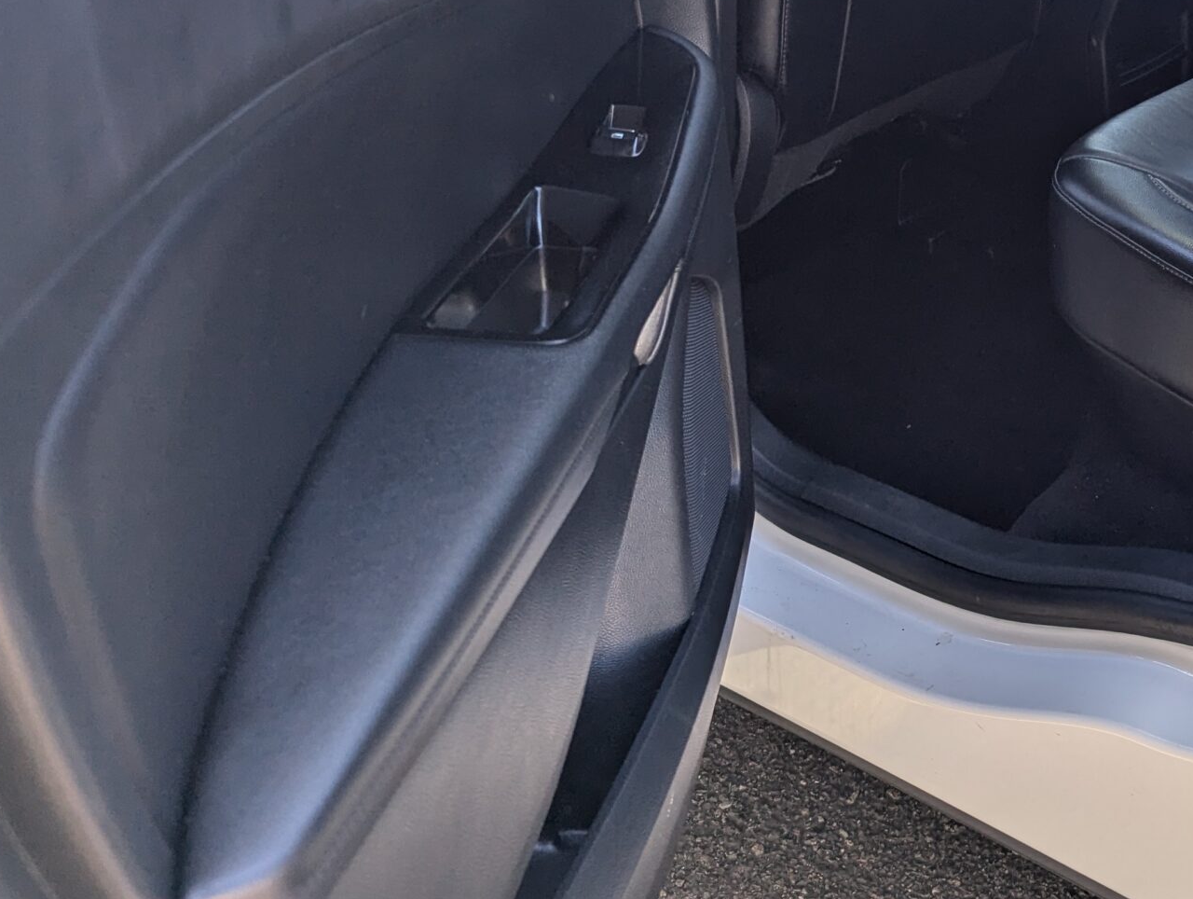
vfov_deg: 29.4
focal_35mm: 48
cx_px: 1062
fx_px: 1657
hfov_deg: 37.2
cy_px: 143
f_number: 1.85
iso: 46
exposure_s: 1/240
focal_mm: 6.81
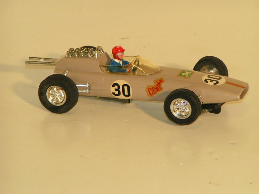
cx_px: 130
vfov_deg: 6.9
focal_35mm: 216
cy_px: 97
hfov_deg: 9.2
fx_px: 1616
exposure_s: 1/250
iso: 200
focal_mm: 33
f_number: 3.5
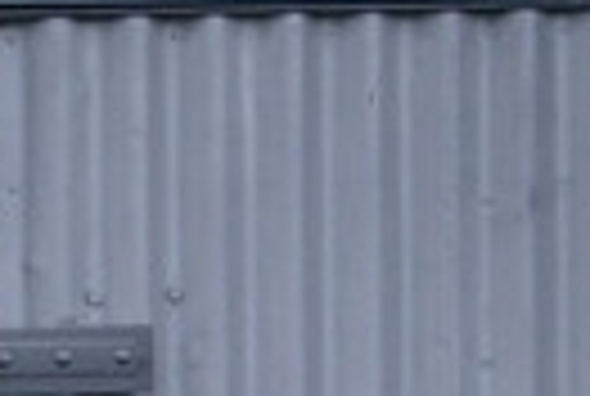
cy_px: 709
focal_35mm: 321
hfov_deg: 6.4
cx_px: 18
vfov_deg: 4.3
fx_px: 5273
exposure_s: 1/200
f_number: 3.8
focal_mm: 15.2
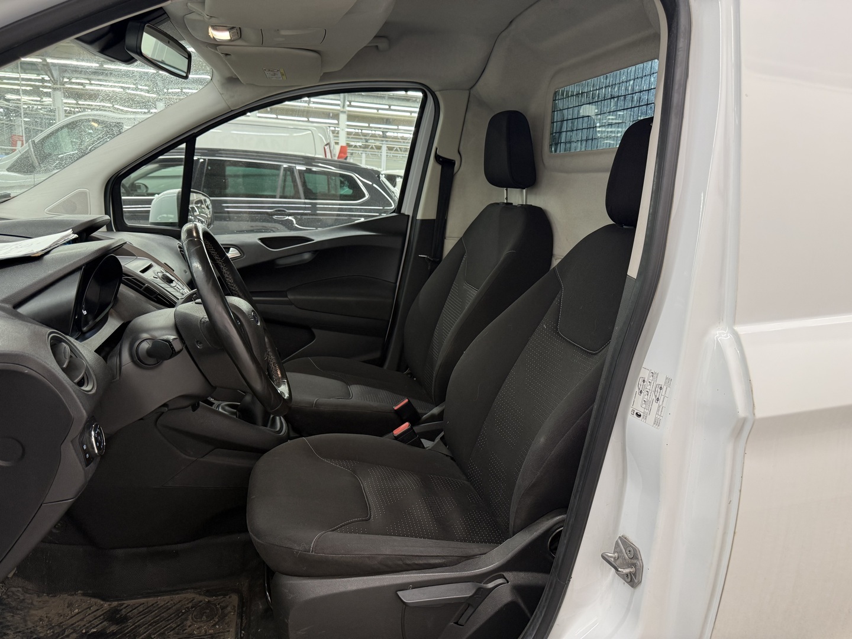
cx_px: 426
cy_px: 320
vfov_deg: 56.8
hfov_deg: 71.6
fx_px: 591
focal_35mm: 24
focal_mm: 6.76
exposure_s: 1/50
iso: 160
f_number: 1.78
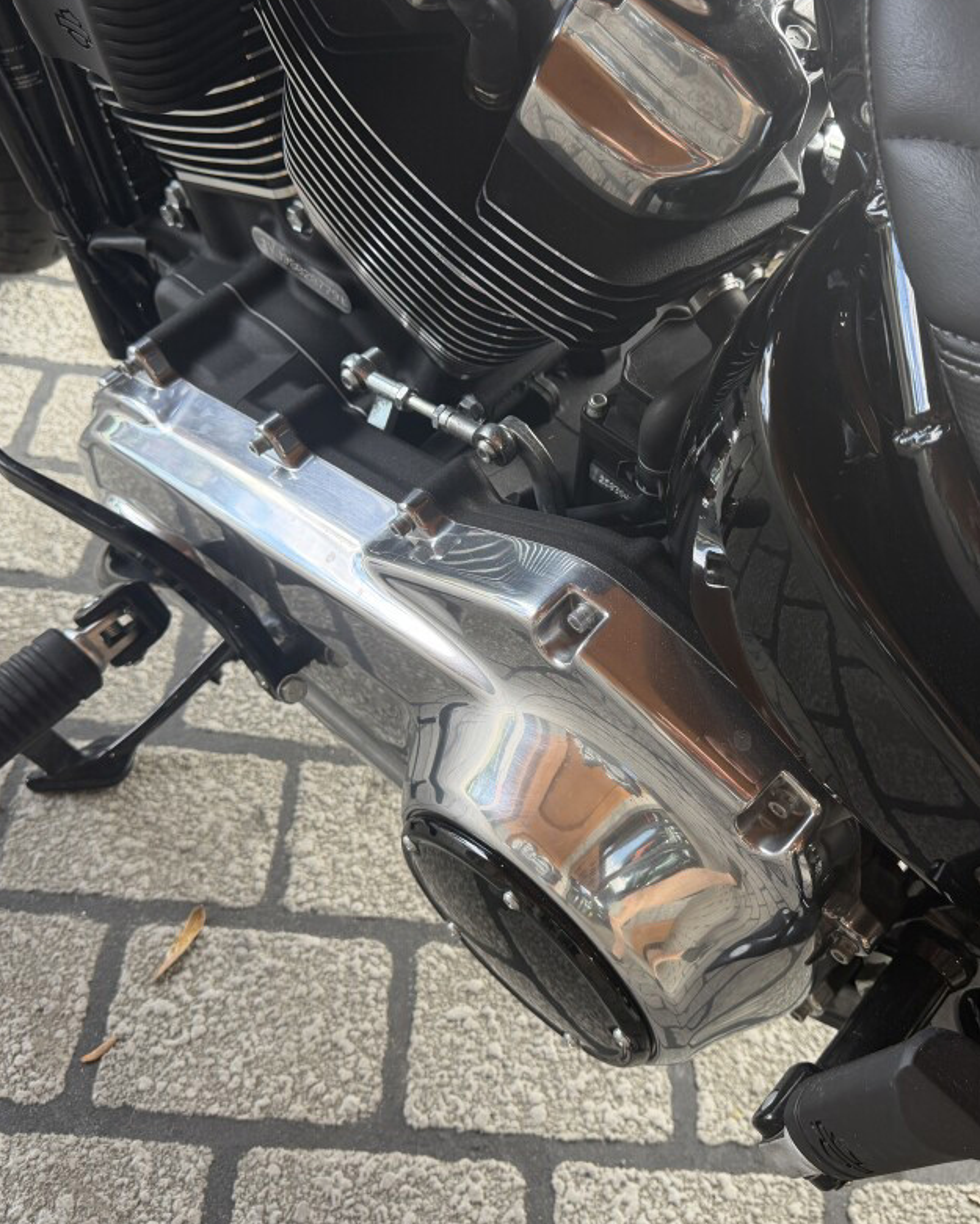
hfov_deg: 45.6
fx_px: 1160
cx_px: 570
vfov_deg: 55.7
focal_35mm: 32
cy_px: 603
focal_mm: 6.76
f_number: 1.78
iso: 100
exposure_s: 1/185
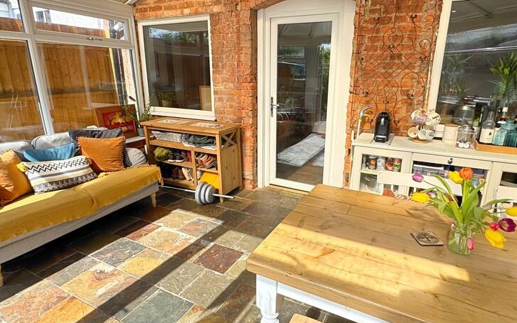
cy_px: 153
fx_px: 296
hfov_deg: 82.2
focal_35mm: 21
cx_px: 273
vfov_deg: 57.2
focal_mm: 2.22
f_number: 2.2
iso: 40
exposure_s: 1/664
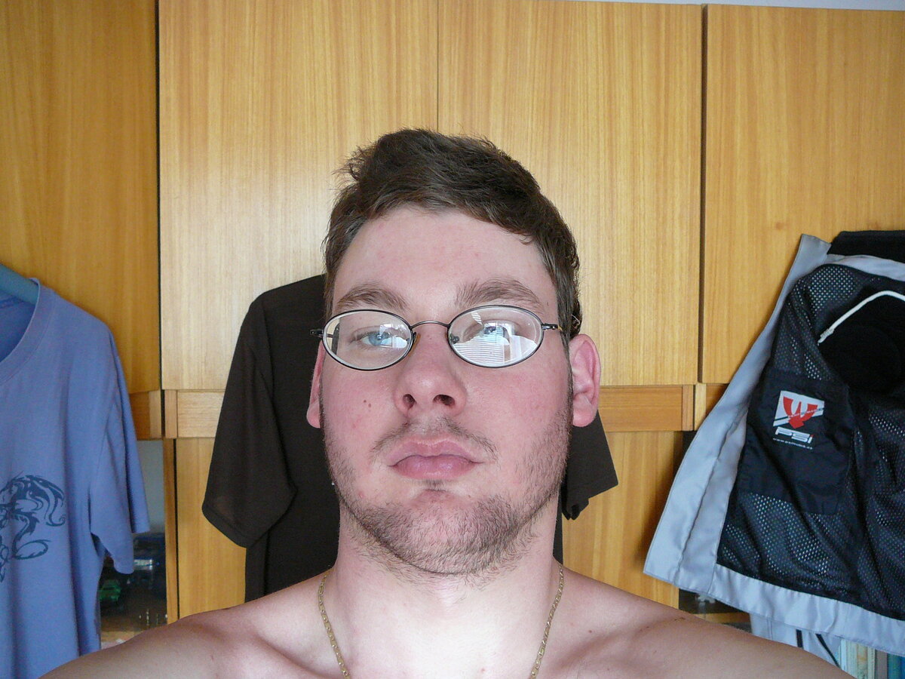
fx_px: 915
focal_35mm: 35
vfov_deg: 40.7
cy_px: 340
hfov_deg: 52.6
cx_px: 452
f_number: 2.8
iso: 200
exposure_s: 1/15
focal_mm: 5.2
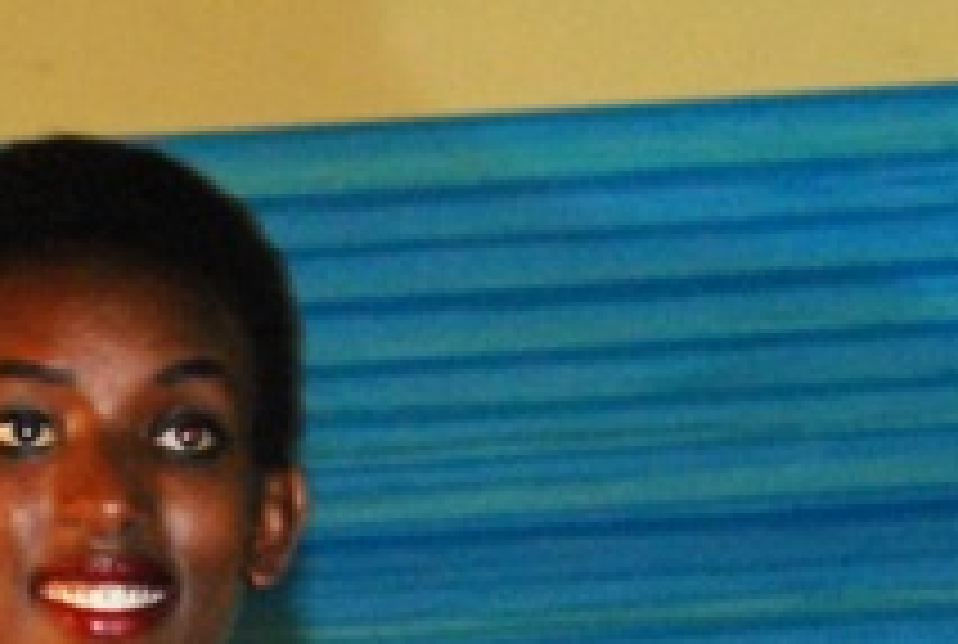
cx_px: 270
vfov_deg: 4.6
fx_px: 7915
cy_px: 919
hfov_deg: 6.9
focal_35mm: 297
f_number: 5.6
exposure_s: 1/15
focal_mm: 55
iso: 1600
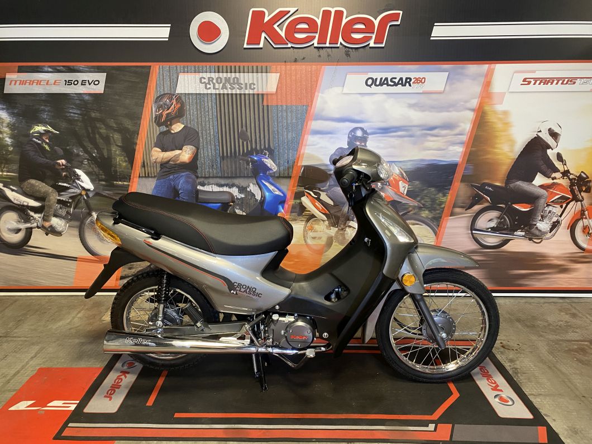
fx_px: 445
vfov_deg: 53.1
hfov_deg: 67.3
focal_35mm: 26
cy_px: 222
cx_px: 296
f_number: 1.8
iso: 200
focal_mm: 4.25
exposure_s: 1/50
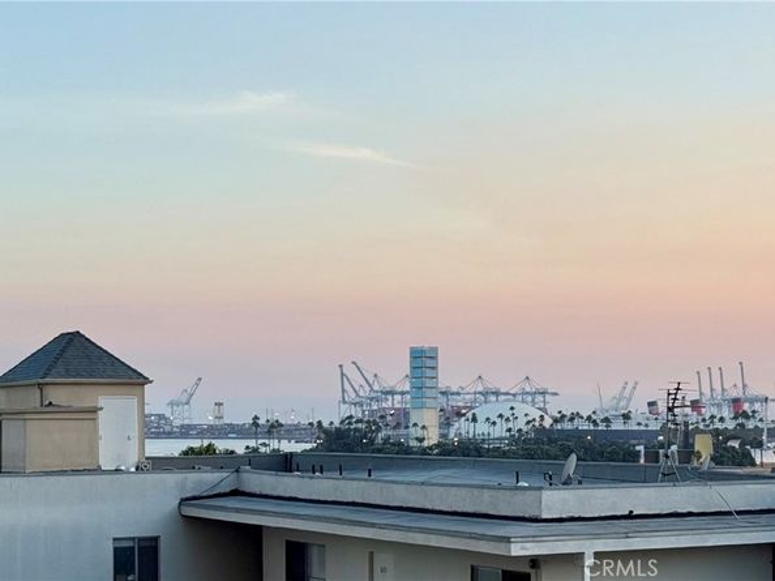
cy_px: 290
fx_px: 1074
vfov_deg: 30.2
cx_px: 388
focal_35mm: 48
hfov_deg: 39.7
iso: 64
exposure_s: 1/906
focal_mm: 6.76
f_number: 1.78
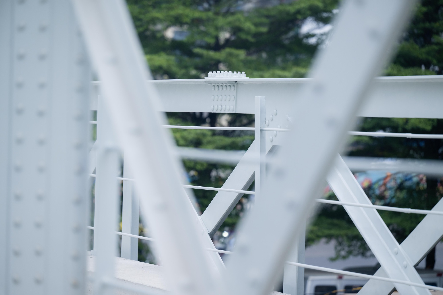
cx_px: 222
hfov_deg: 12.8
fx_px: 1969
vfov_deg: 8.6
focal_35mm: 160
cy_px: 148
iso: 400
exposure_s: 1/250
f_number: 3.5
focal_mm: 160
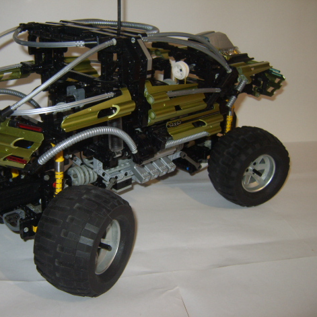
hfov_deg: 39.7
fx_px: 435
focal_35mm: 42
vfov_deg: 40.0
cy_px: 158
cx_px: 112
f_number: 2.8
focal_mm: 7.4
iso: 100
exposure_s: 1/30
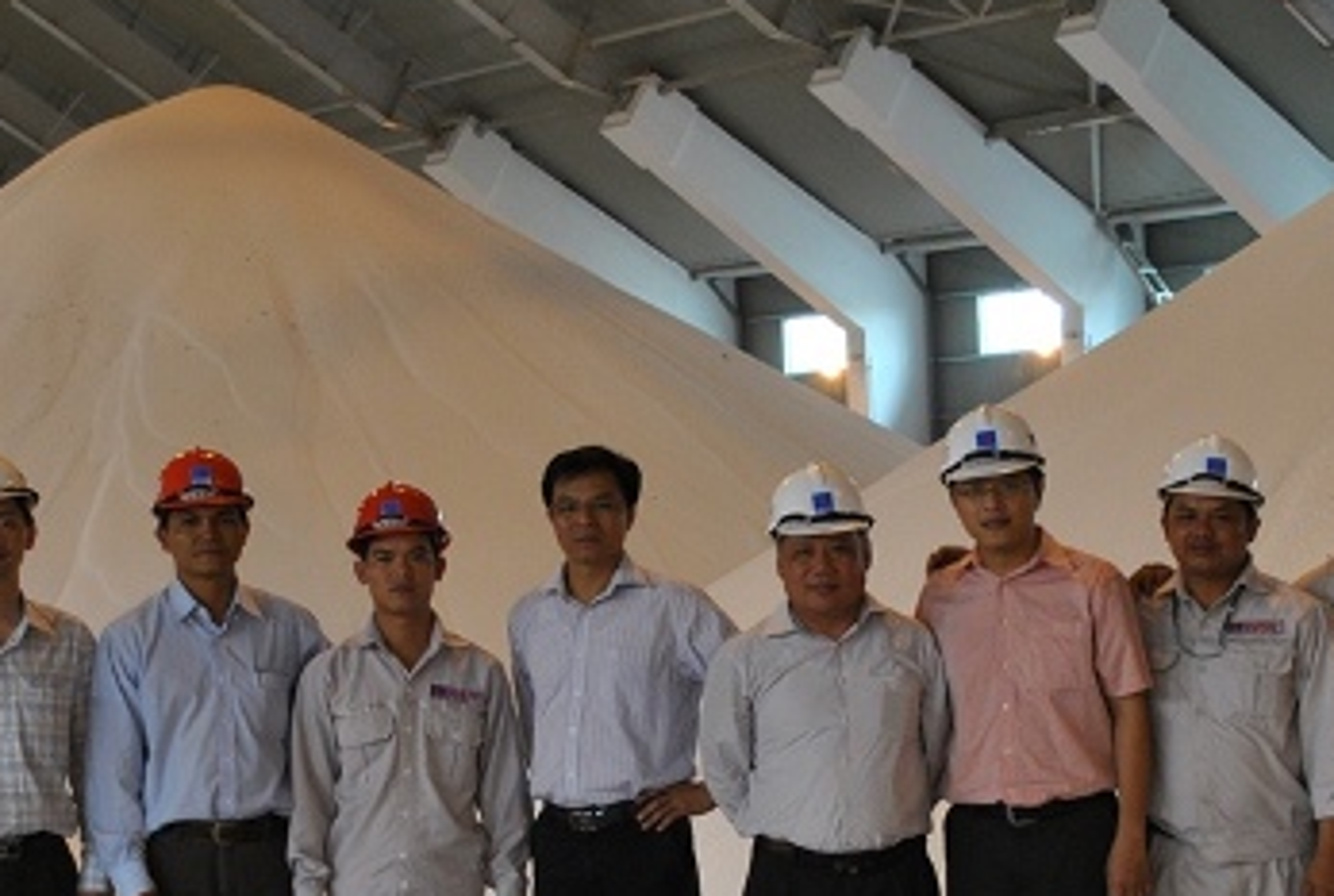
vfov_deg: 19.8
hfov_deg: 29.0
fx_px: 2562
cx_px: 850
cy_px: 569
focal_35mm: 69
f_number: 4
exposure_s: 1/30
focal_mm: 24
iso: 320
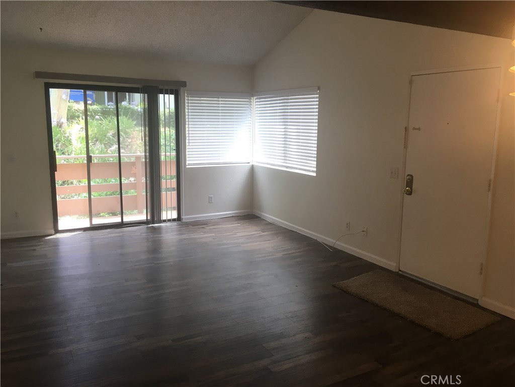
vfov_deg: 48.2
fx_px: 431
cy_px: 194
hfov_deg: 61.7
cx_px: 258
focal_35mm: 29
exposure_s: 1/30
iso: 25
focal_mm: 4.15
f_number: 2.2
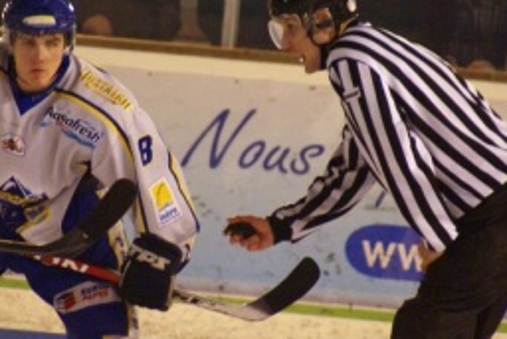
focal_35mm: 738
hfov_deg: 2.8
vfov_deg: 1.9
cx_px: 85
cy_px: 240
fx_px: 10399
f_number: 5.6
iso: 800
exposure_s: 1/80
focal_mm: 280
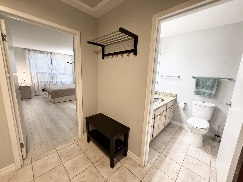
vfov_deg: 85.7
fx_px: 98
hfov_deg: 102.1
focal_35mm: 14
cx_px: 122
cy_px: 91
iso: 250
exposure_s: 1/60
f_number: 2.2
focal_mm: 2.22
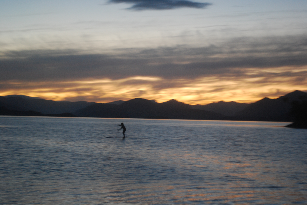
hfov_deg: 24.6
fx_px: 704
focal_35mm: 82
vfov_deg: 16.6
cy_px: 102
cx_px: 154
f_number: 5.6
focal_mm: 55
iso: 400
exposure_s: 1/4
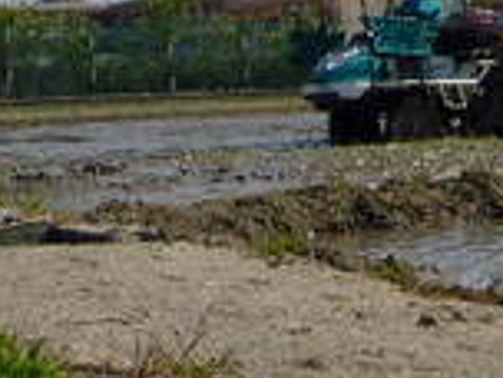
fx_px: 1192
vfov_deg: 16.6
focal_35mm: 82
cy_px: -158
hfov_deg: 22.4
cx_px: -56
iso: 100
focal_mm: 4.5
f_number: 3.9
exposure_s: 1/1000
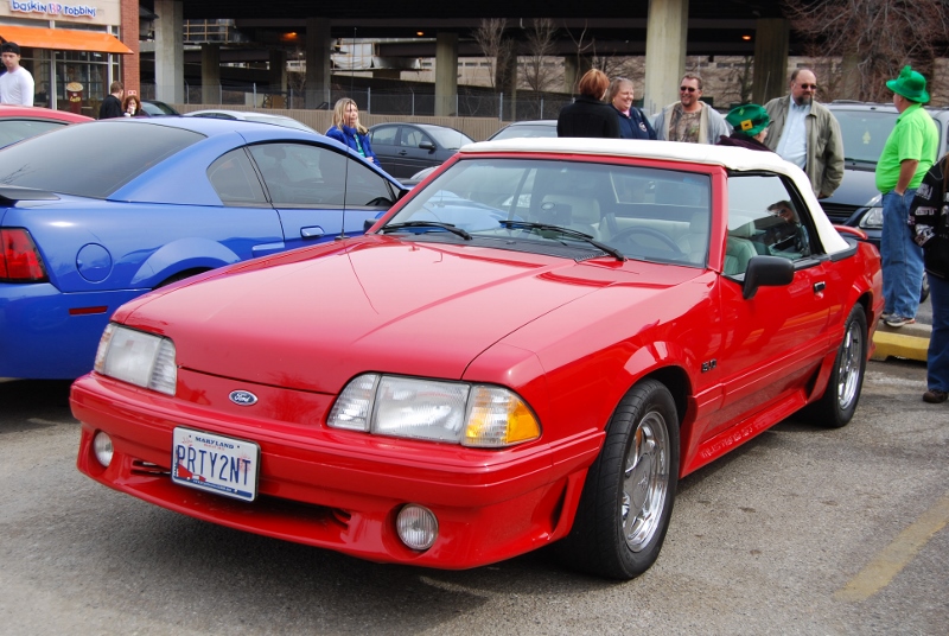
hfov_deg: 43.5
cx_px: 474
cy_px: 318
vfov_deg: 30.0
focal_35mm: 45
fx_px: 1188
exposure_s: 1/160
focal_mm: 30
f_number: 6.3
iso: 100
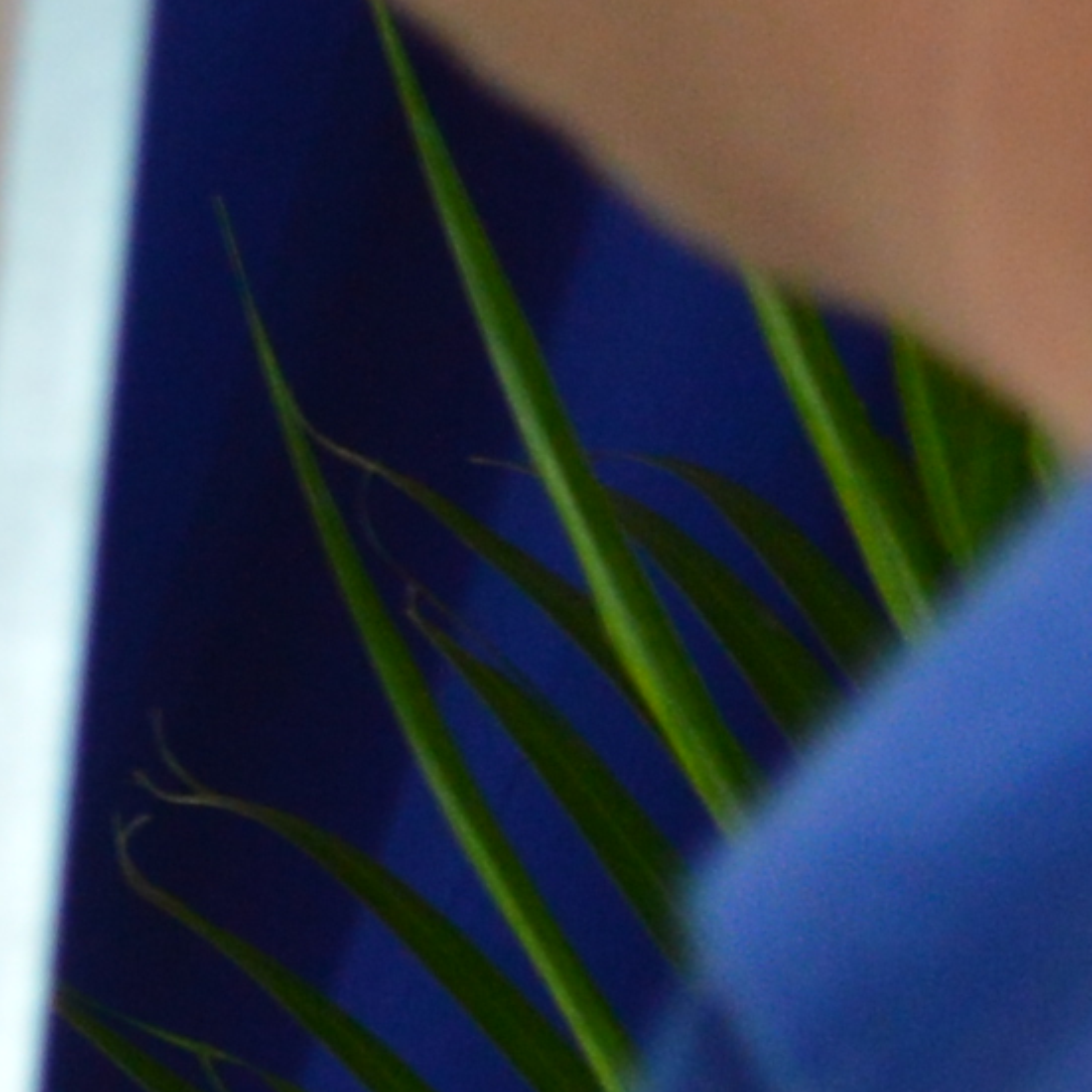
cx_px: -2204
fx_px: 22878
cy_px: 975
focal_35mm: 641
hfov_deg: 2.7
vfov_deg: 2.7
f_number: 5.3
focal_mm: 46
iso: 400
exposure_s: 1/20
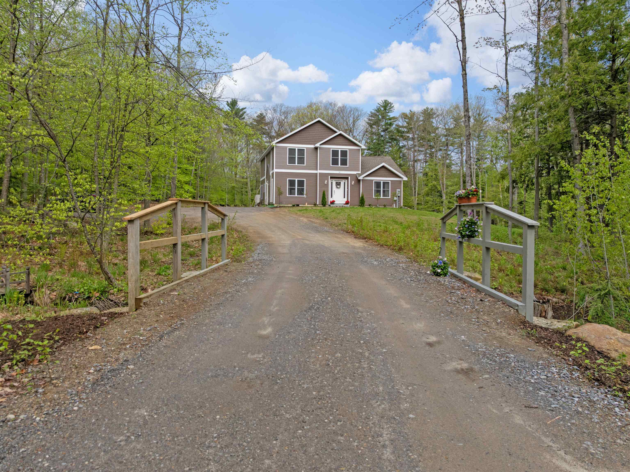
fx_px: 437
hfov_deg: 71.6
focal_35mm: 24
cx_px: 315
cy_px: 236
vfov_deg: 56.8
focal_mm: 12.29
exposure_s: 1/2000
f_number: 2.8
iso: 140
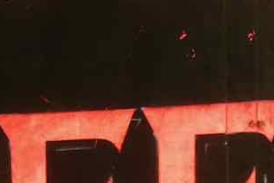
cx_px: 266
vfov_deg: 5.4
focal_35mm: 241
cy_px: 554
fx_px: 1833
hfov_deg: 8.5
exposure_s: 1/30
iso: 125
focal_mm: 10.7
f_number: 2.5
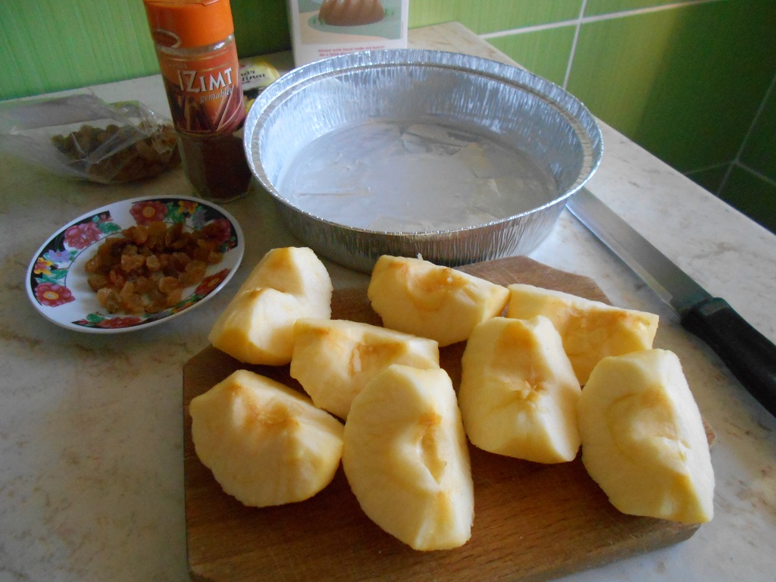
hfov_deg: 67.3
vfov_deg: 53.1
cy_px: 291
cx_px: 388
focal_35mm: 26
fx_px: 583
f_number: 3.2
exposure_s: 1/100
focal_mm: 4.6
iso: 800
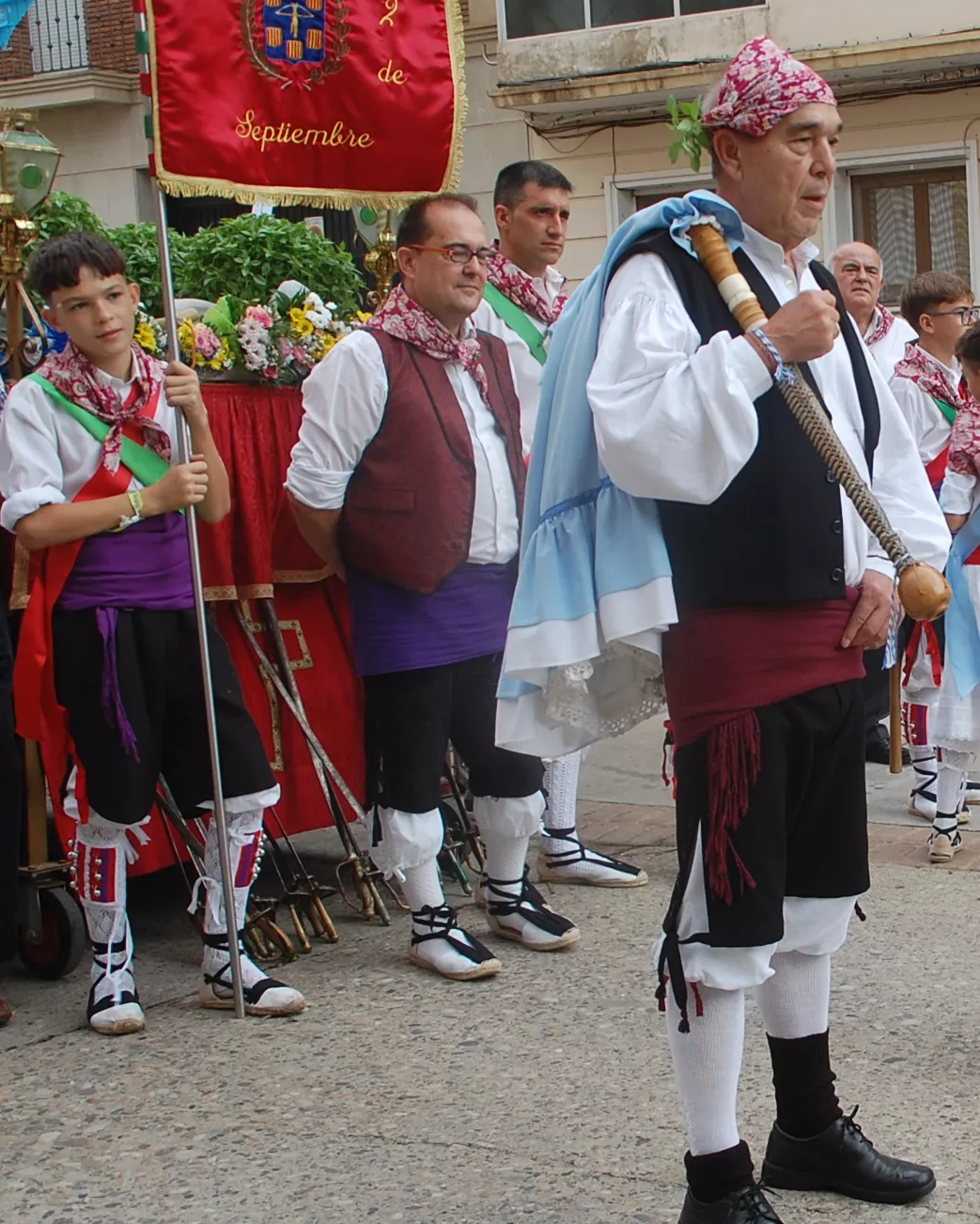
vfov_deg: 31.0
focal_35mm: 61
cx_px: 911
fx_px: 2204
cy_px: 558
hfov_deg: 24.2
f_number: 5.6
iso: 200
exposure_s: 1/125
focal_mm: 25
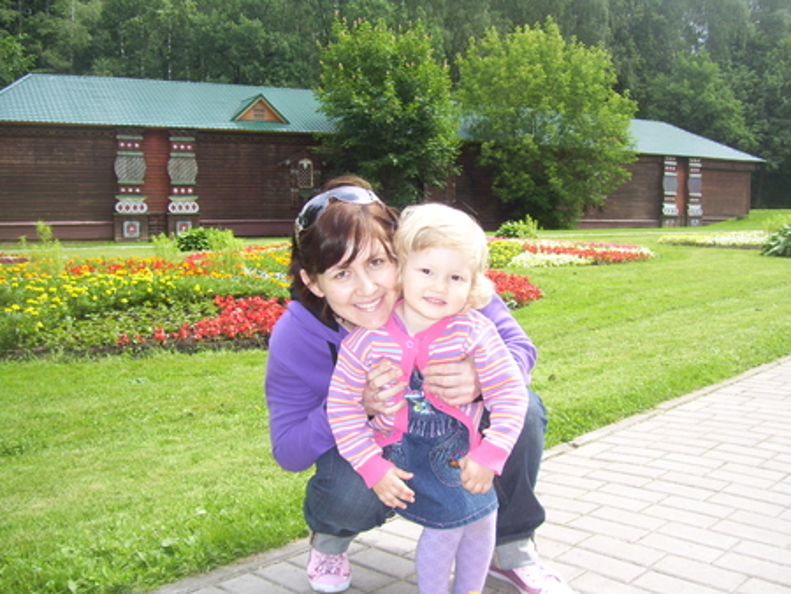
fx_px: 823
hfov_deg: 51.3
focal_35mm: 36
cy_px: 297
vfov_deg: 39.7
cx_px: 396
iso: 80
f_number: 2.7
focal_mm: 6
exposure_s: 1/500
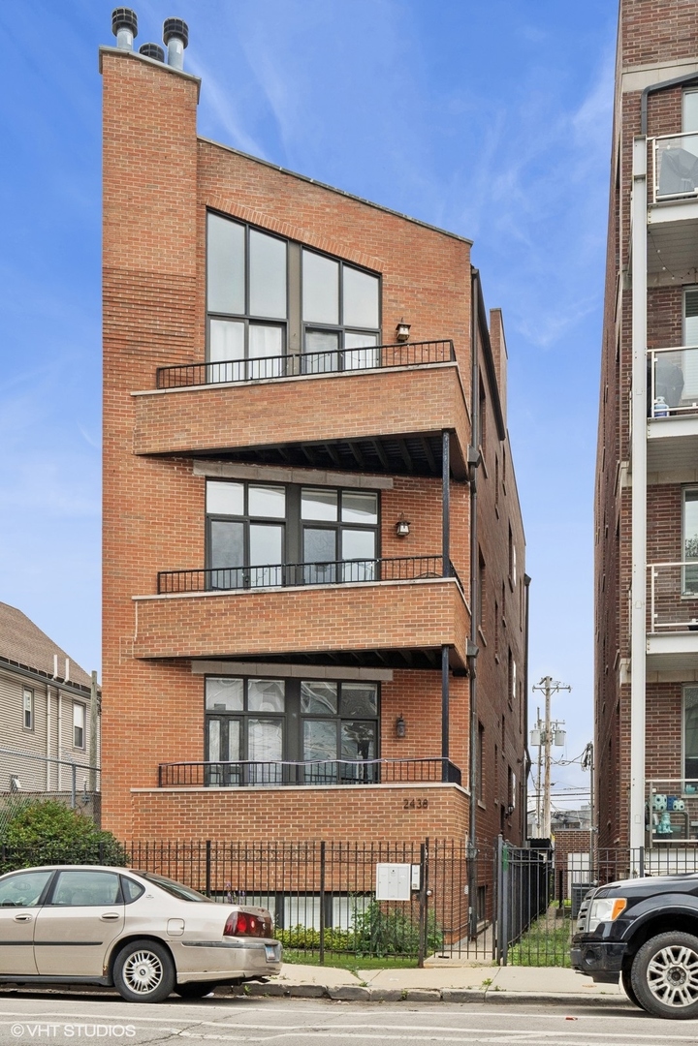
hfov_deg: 36.9
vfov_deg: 53.1
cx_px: 349
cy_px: 523
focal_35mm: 36
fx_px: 1047
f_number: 8
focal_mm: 24
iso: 320
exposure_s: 1/400
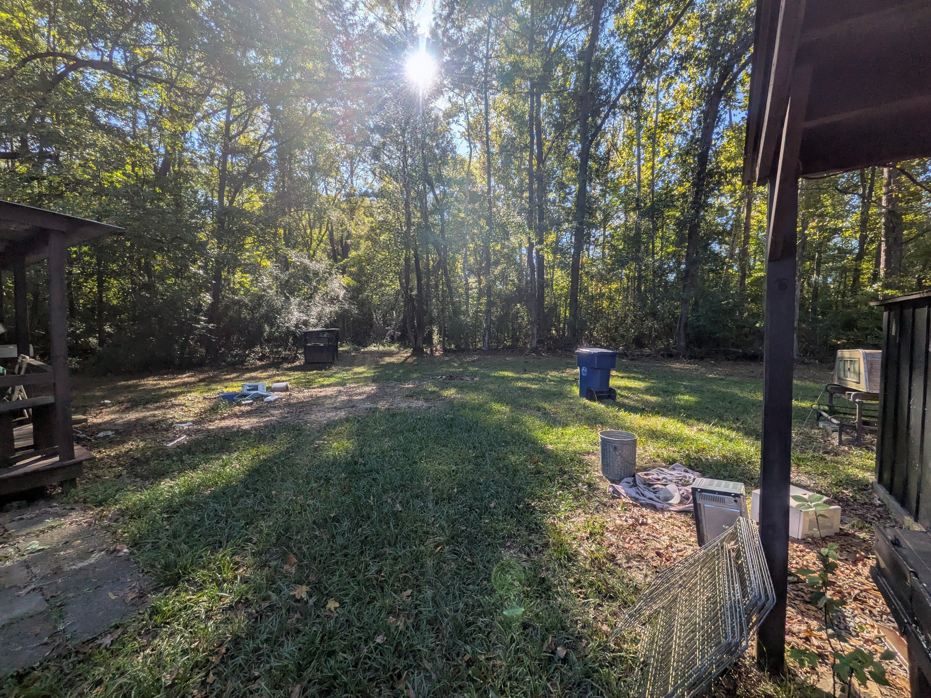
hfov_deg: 102.1
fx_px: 377
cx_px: 466
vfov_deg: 85.7
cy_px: 349
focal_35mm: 14
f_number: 2.2
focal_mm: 1.85
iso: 48
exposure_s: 1/917
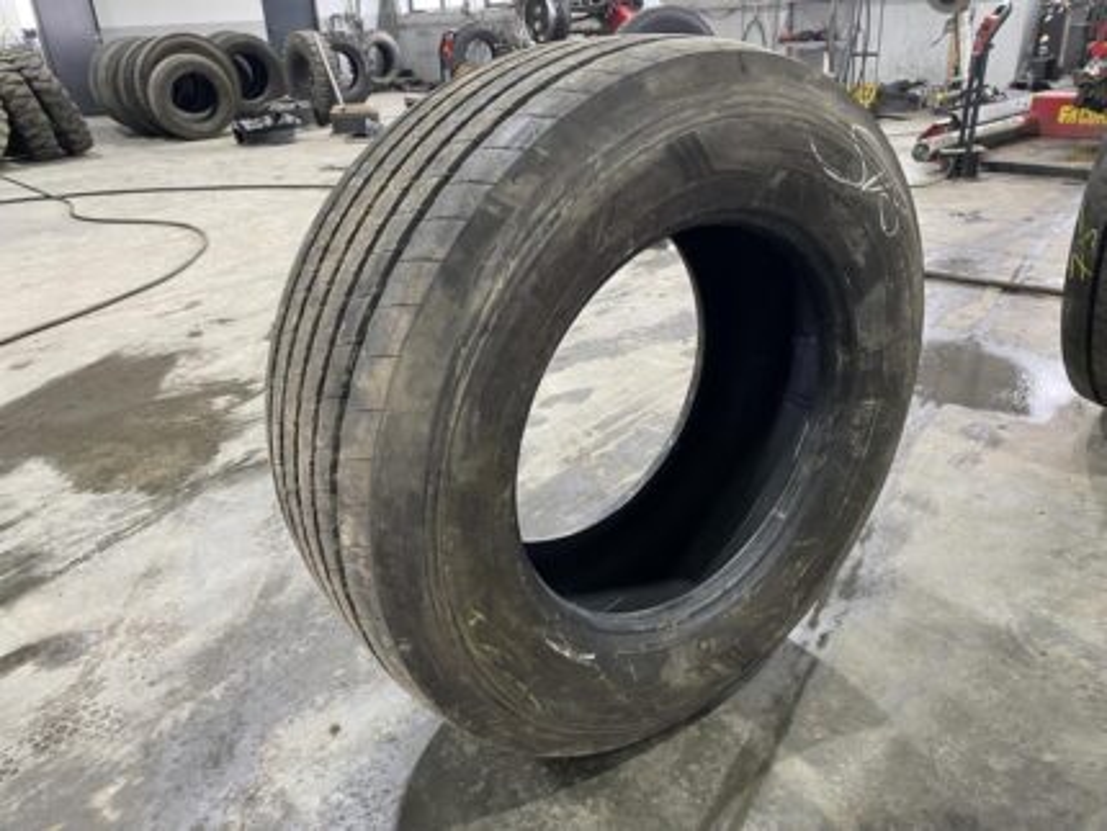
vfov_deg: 53.1
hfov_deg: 67.3
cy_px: 416
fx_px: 832
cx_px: 554
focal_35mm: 26
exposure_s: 1/50
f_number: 1.8
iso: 160
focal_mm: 4.25
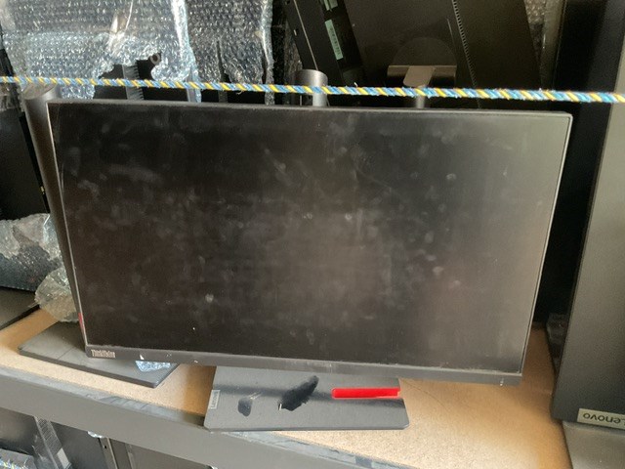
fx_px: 524
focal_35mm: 29
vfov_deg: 48.2
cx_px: 312
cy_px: 234
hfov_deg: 61.7
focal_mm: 3
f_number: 1.8
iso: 500
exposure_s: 1/30
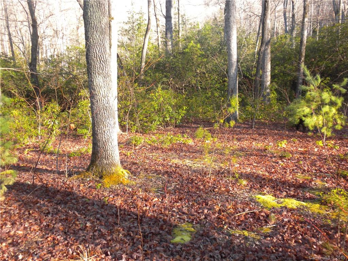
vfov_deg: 38.7
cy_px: 130
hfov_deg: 50.1
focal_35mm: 37
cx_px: 174
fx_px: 372
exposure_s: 1/62.2
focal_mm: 6.6
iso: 64
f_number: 3.5
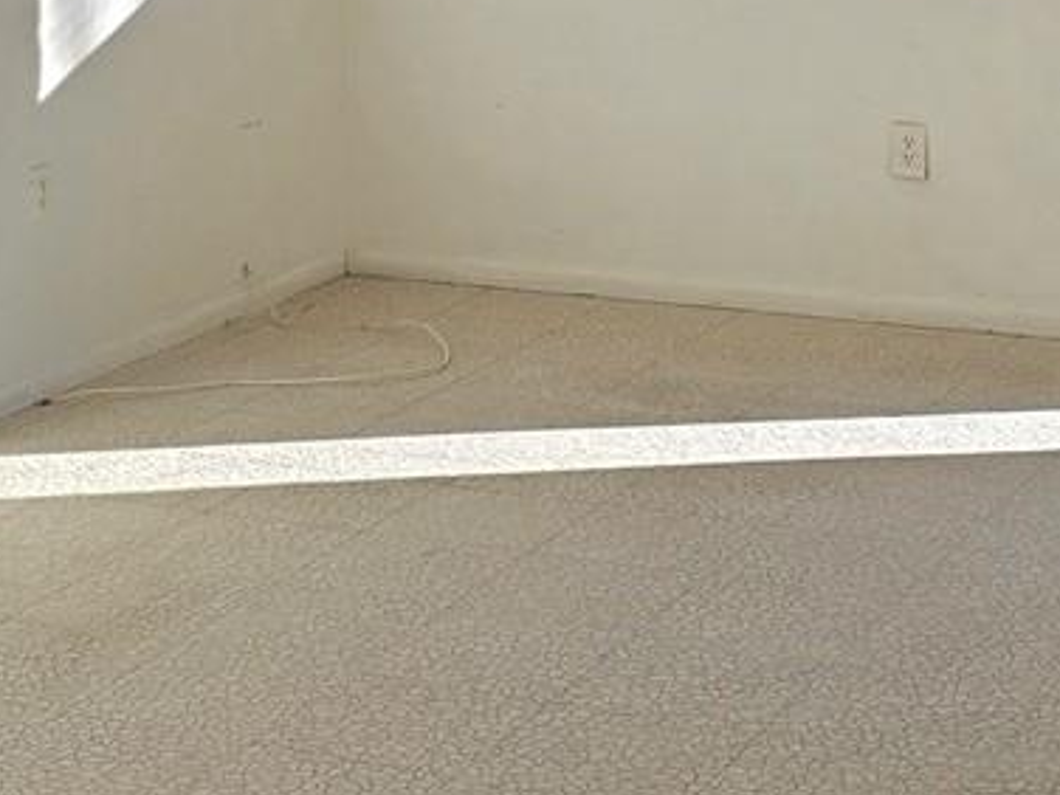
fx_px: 3001
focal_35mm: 98
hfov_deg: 19.8
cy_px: -113
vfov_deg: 14.7
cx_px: 203
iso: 16
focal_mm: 6.3
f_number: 1.7
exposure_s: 1/180
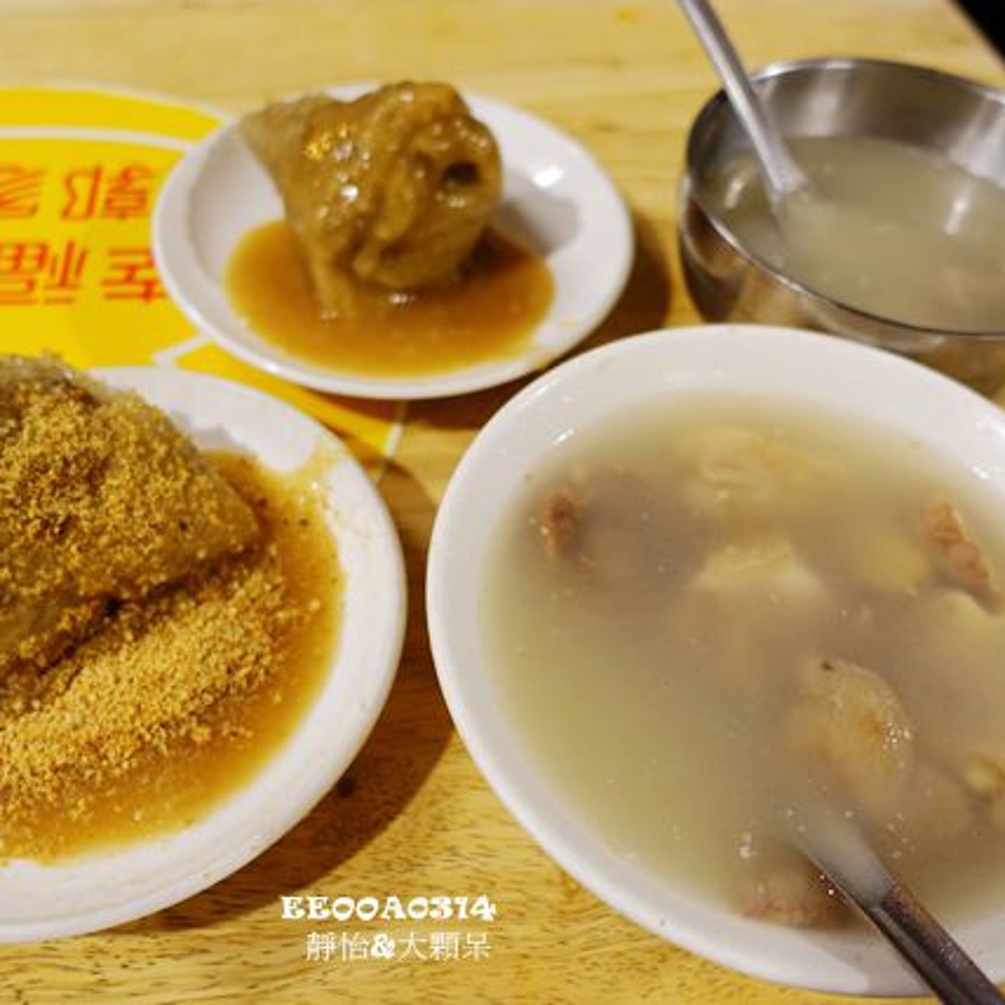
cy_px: 499
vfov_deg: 52.5
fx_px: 1018
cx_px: 481
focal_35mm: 31
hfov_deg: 52.5
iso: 160
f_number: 1.8
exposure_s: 1/30
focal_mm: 8.8
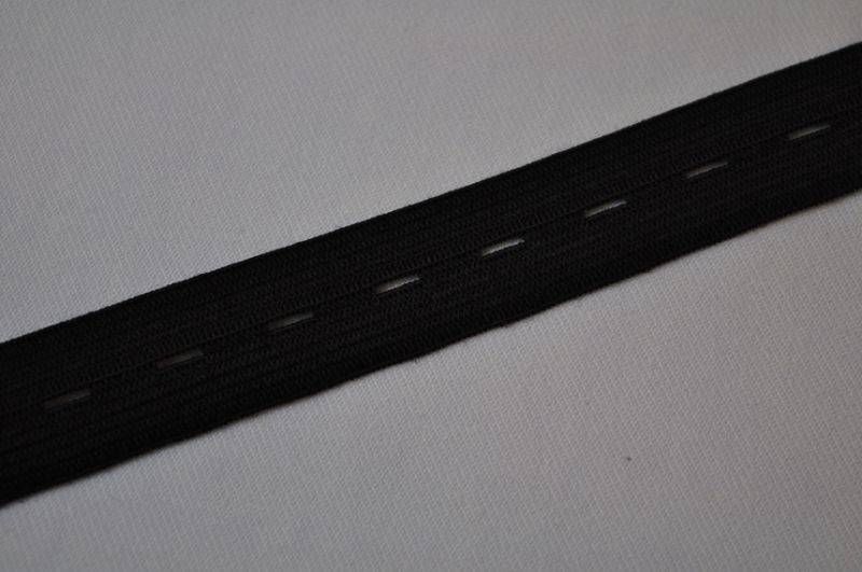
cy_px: 286
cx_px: 431
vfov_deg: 16.5
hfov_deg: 24.7
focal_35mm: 82
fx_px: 1973
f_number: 5.6
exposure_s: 1/40
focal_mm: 55
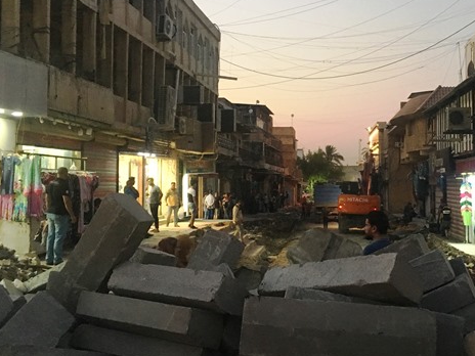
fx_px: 686
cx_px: 321
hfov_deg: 37.7
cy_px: 152
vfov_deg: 29.1
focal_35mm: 50
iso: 200
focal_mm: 4.15
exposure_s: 1/25
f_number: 2.2
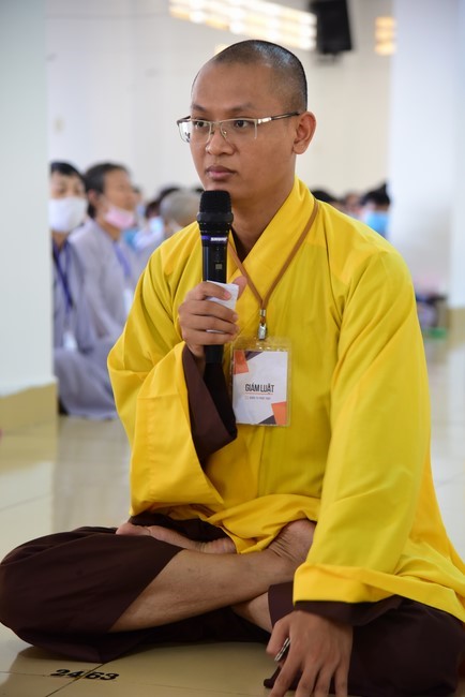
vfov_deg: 20.8
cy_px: 348
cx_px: 232
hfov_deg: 14.0
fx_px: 1897
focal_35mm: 98
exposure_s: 1/40
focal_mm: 98
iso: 2000
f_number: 4.5
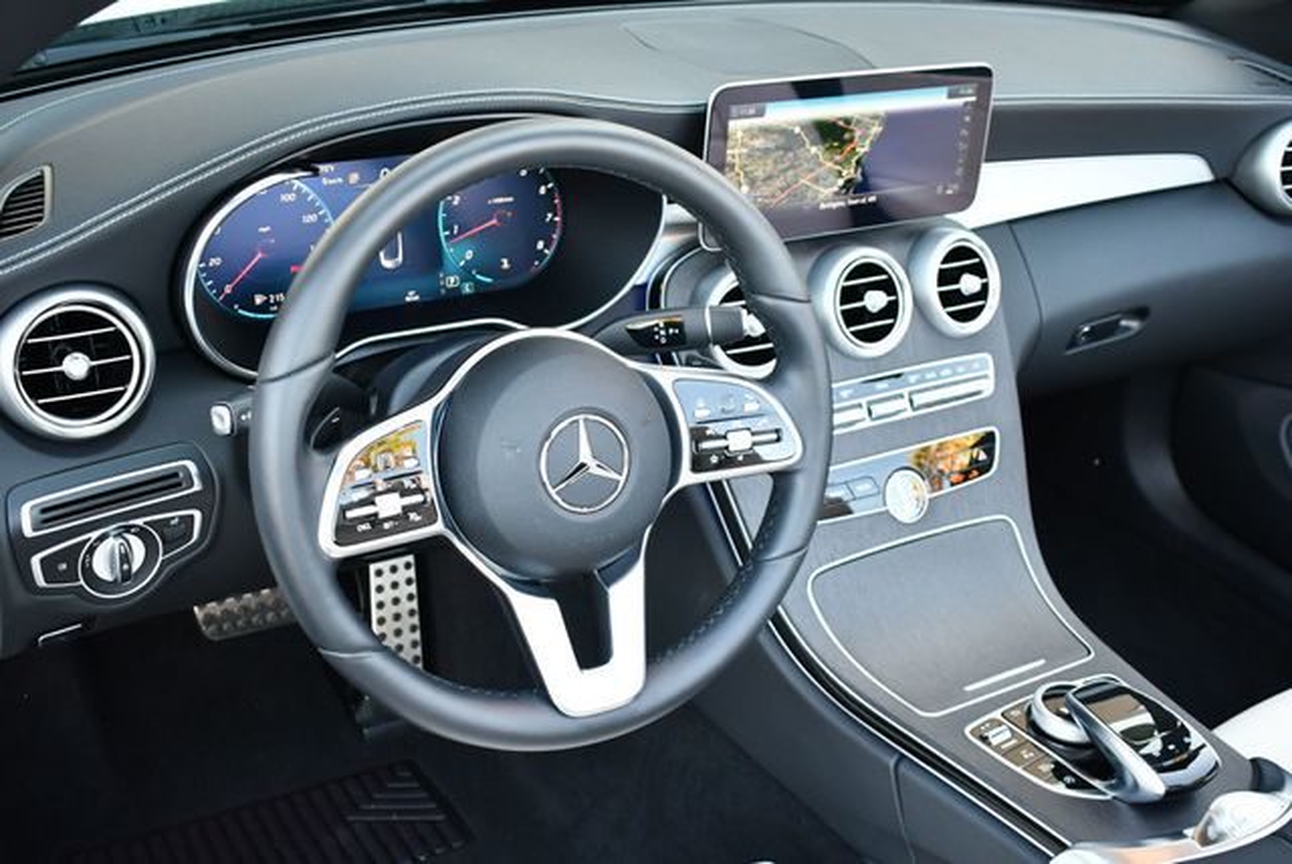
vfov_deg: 30.6
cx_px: 646
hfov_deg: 44.5
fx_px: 1581
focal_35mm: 44
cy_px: 432
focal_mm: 22
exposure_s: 1/160
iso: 800
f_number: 3.8
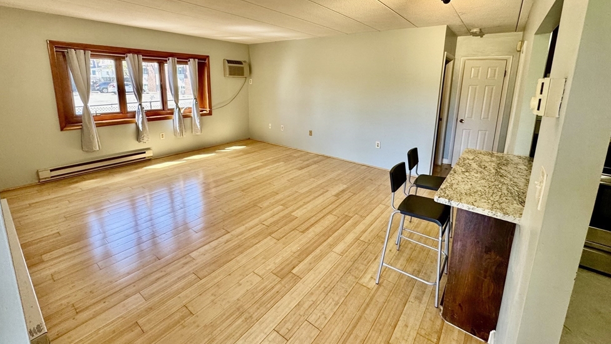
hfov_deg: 99.4
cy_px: 130
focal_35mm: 16
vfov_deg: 66.1
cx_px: 305
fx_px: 259
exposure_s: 1/120
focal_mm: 2.22
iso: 200
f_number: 2.2
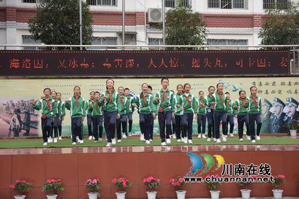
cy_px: 100
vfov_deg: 24.7
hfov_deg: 36.2
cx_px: 150
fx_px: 457
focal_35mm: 55
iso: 1600
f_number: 2.8
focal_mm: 55
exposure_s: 1/8000
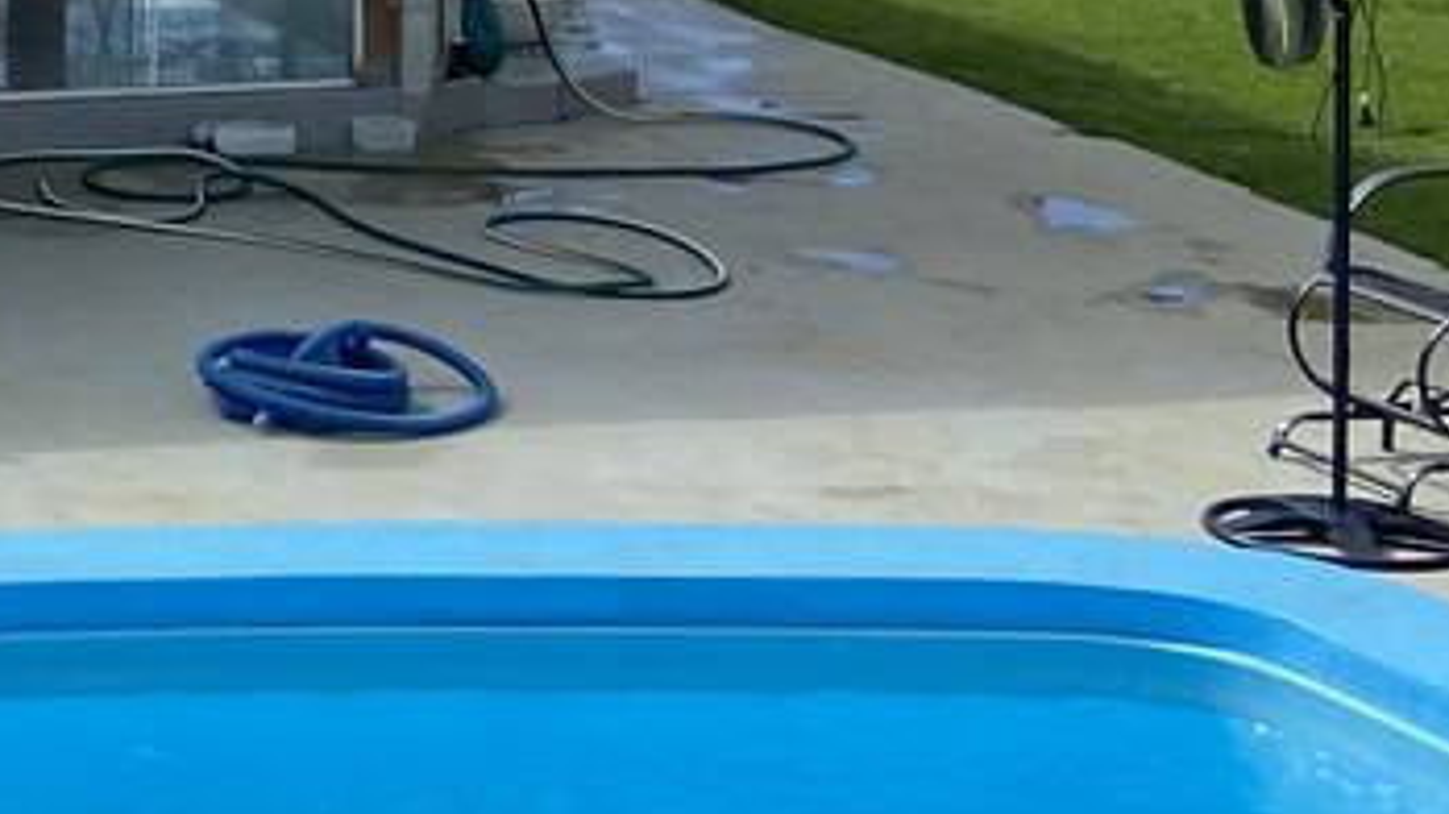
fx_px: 4494
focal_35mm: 117
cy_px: -228
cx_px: -1308
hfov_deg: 15.3
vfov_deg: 10.1
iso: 32
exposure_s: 1/3040
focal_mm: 4.25
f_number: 1.8
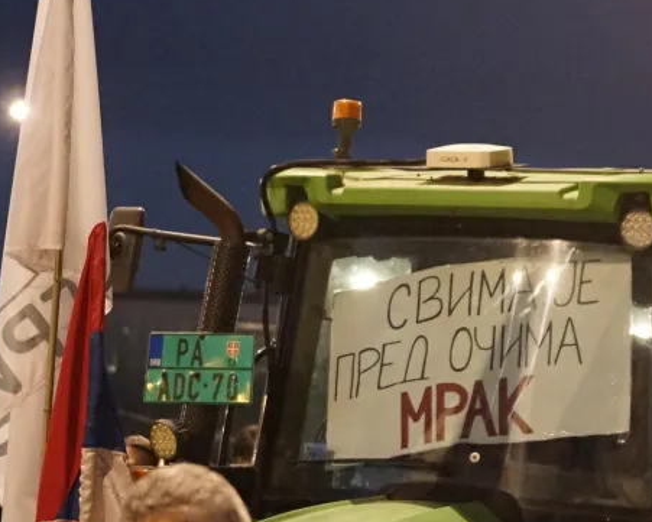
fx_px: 3204
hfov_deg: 11.6
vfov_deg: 9.3
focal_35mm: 166
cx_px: 513
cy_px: 335
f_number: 4
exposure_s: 1/40
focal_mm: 70
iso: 6400
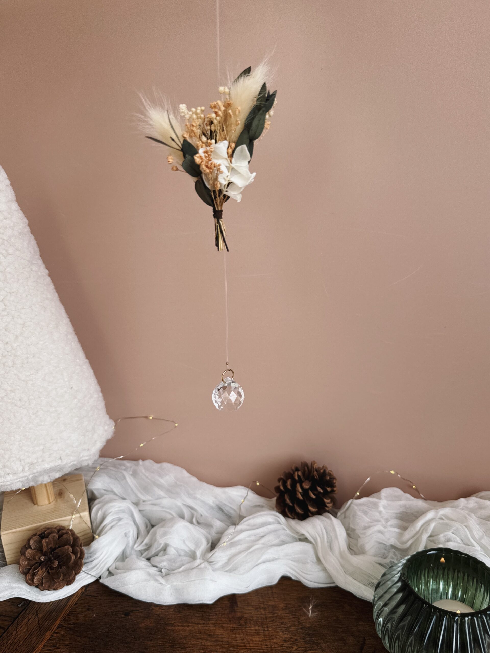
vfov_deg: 71.6
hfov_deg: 56.8
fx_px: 453
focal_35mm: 24
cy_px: 326
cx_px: 245
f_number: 1.78
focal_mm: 6.76
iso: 80
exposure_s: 1/609
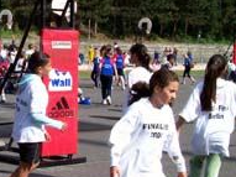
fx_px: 675
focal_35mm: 99
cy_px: 66
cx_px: 12
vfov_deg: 14.9
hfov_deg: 19.4
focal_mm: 7
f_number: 5.6
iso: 80
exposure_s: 1/453
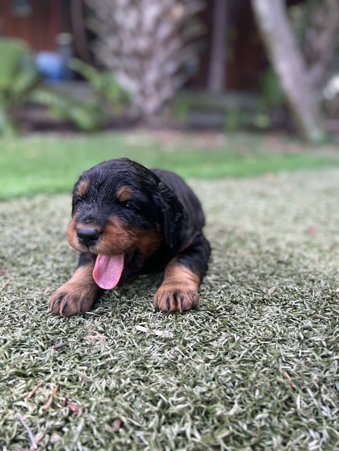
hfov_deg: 53.1
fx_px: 339
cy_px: 226
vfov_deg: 67.3
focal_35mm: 26
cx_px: 170
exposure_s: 1/121
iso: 50
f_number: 1.5
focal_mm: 5.7
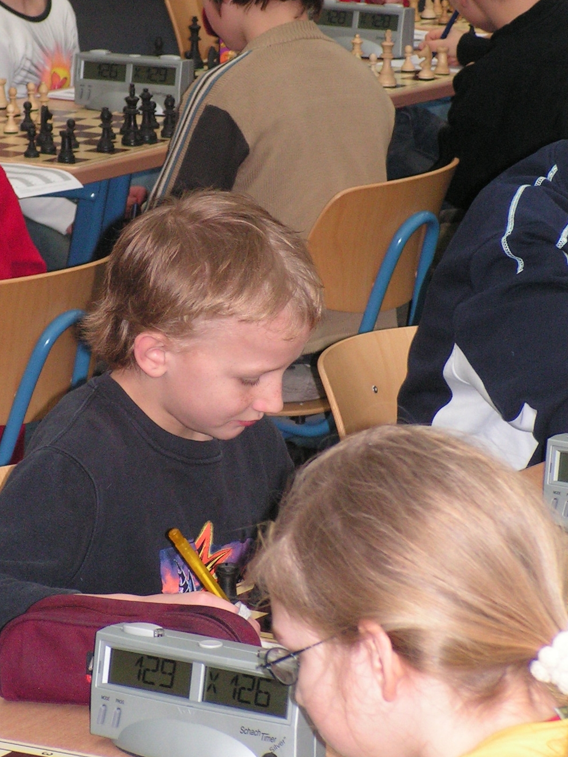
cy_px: 290
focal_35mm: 180
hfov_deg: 8.2
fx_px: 3938
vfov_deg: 11.0
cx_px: 220
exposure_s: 1/160
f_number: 3.4
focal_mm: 22.8
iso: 200
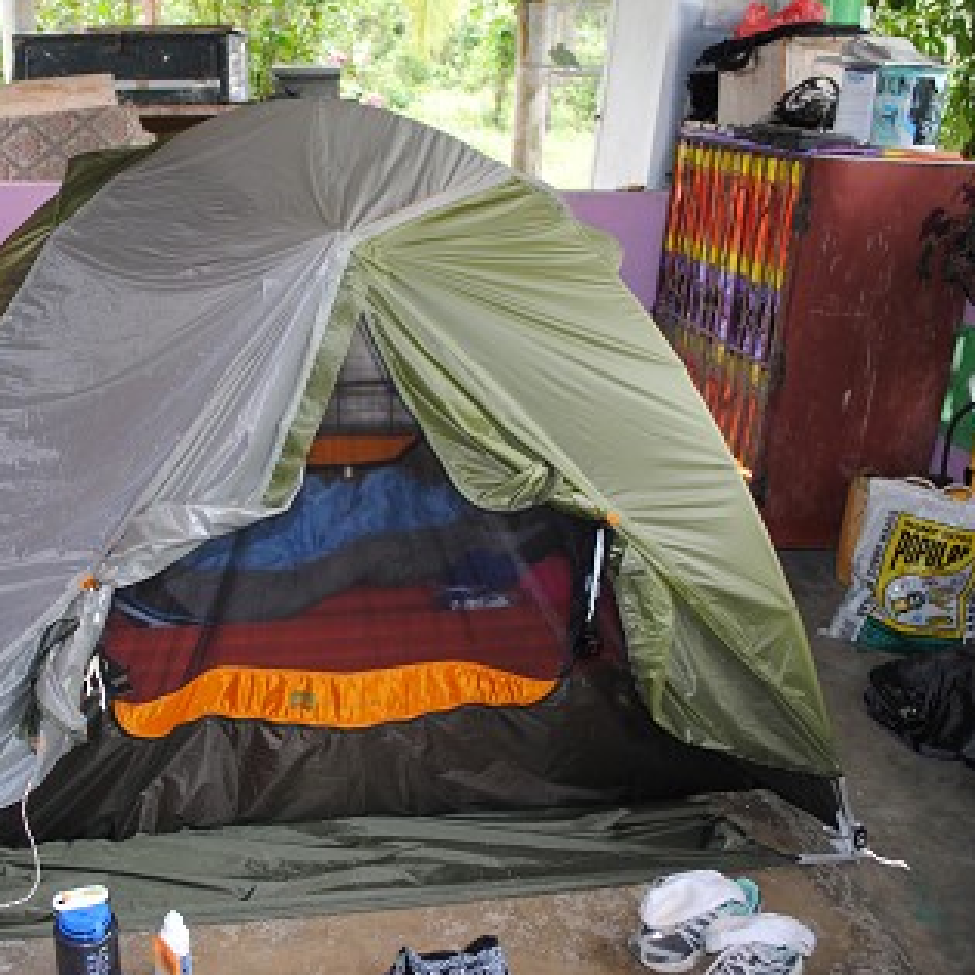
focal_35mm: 35
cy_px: 491
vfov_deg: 47.2
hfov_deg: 46.5
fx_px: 1115
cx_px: 322
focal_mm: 18
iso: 200
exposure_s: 1/60
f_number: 3.5
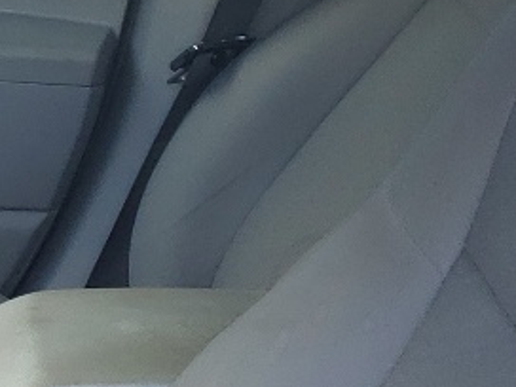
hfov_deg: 12.2
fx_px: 2281
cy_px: 491
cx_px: -304
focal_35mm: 153
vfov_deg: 9.5
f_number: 1.5
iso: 50
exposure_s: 1/149
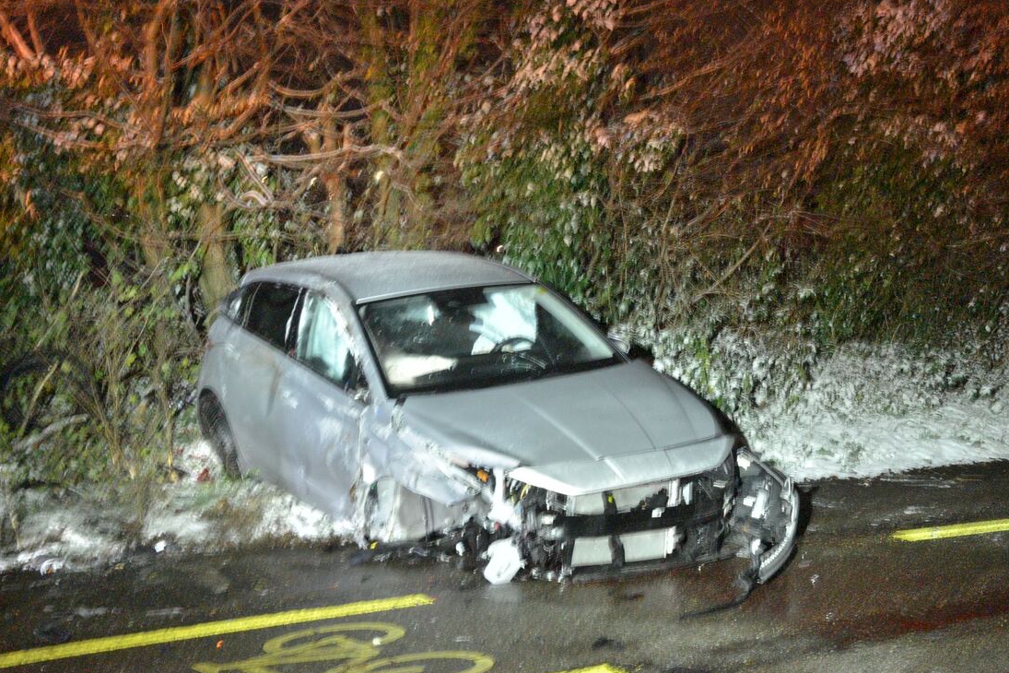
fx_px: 1613
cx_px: 482
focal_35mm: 58
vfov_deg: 23.6
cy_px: 311
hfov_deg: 34.7
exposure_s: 5
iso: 400
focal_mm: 35
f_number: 11
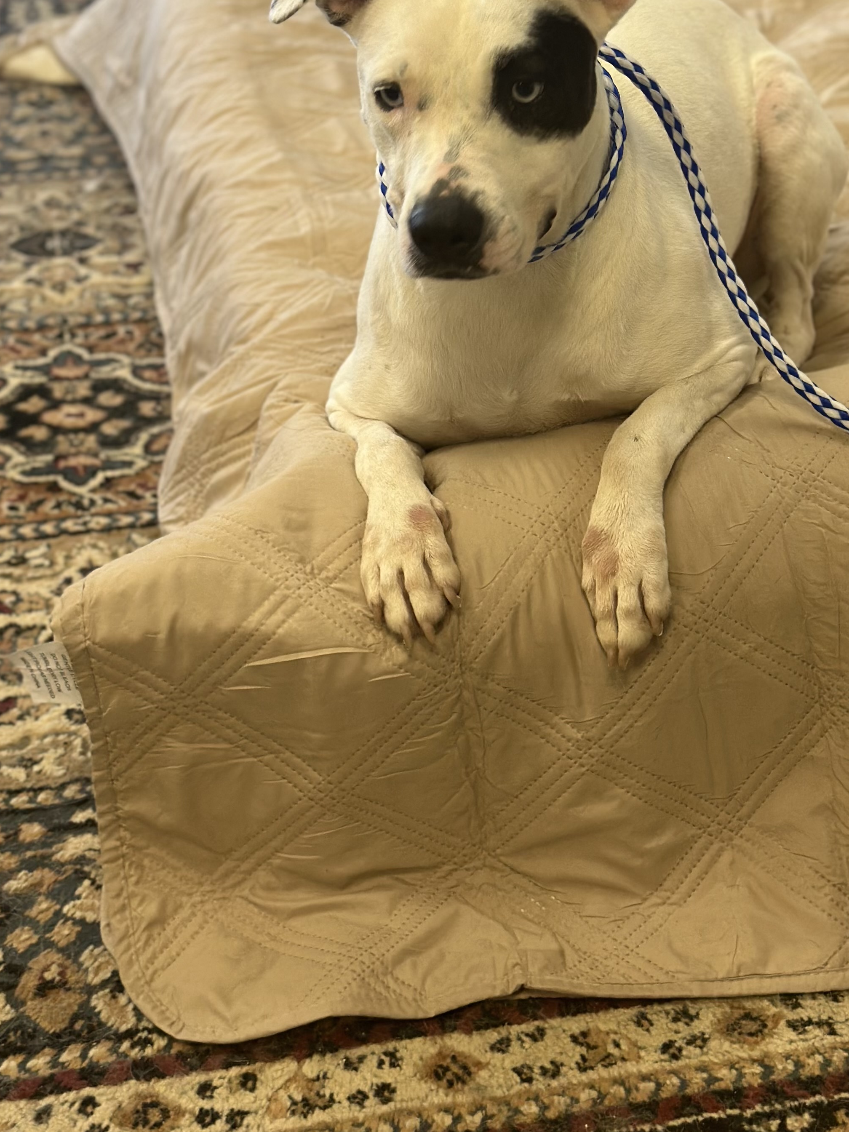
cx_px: 503
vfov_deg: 26.7
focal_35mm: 72
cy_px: 309
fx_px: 2355
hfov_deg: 20.4
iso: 125
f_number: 1.78
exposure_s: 1/60
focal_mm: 6.86
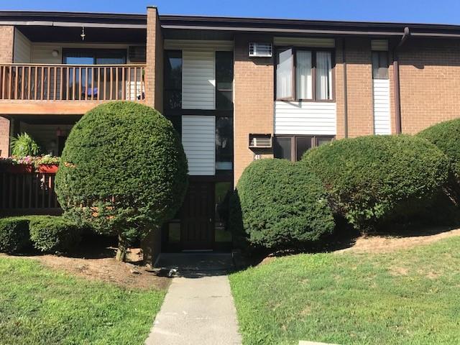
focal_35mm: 28
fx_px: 372
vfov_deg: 49.7
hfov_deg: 63.4
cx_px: 230
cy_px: 172
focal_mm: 3.99
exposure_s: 1/1030
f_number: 1.8
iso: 20
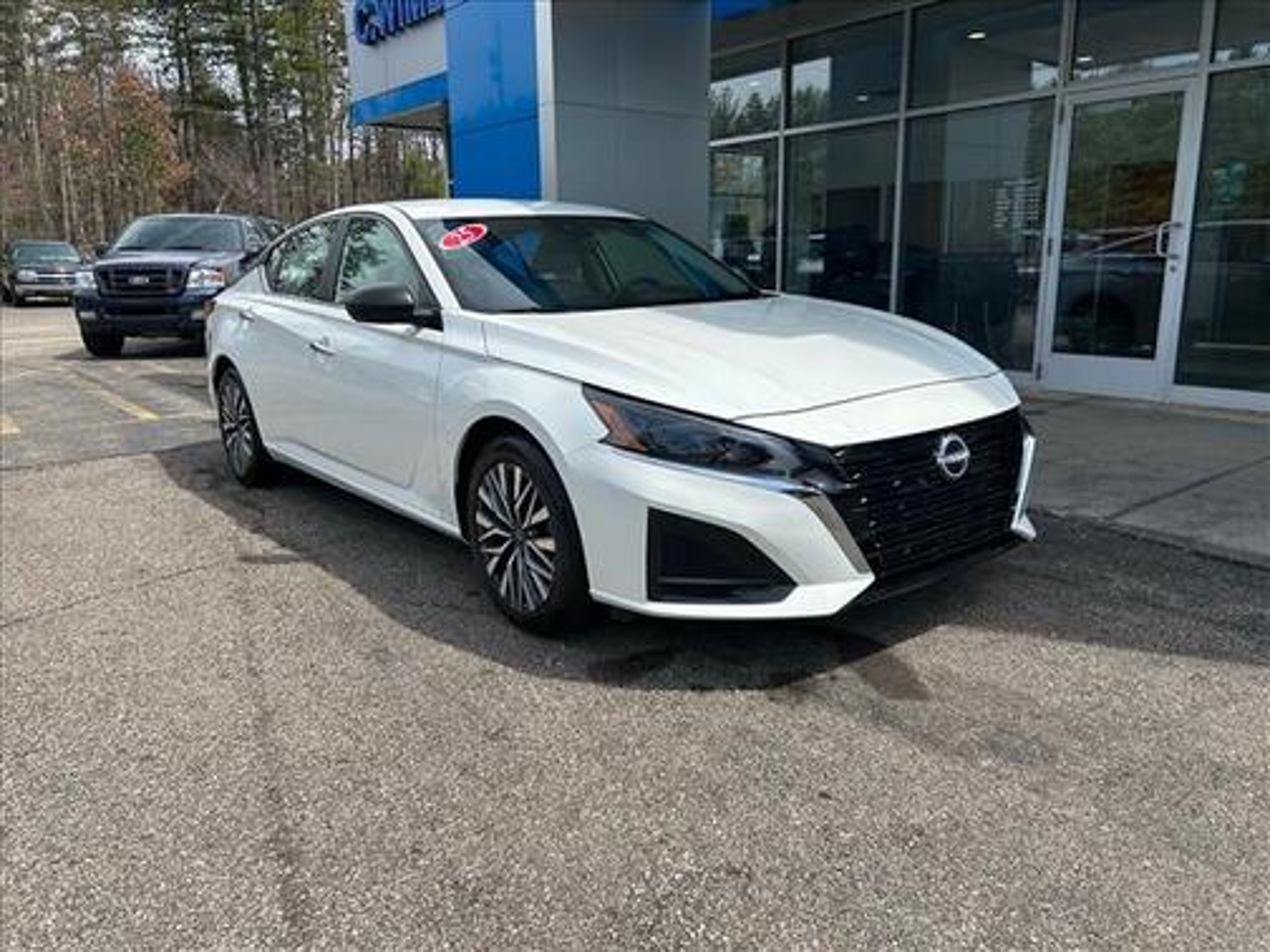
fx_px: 954
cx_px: 635
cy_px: 476
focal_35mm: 26
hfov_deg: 67.3
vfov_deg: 53.1
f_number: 1.5
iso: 50
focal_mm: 5.7
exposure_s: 1/2994
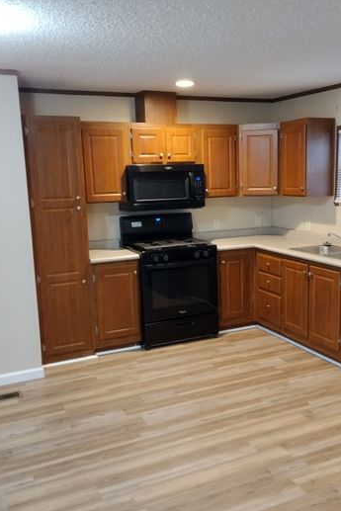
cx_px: 213
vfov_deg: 50.7
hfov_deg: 34.9
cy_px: 257
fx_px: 540
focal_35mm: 38
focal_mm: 4.71
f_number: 1.7
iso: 494
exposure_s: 1/40
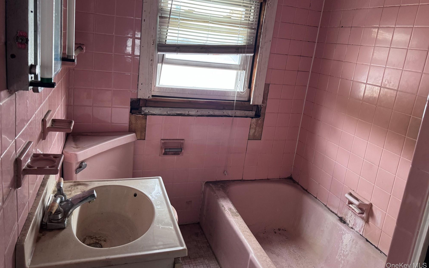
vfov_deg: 47.3
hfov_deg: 70.4
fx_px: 304
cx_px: 210
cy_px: 106
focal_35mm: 26
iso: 400
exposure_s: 1/60
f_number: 1.78
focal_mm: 6.76
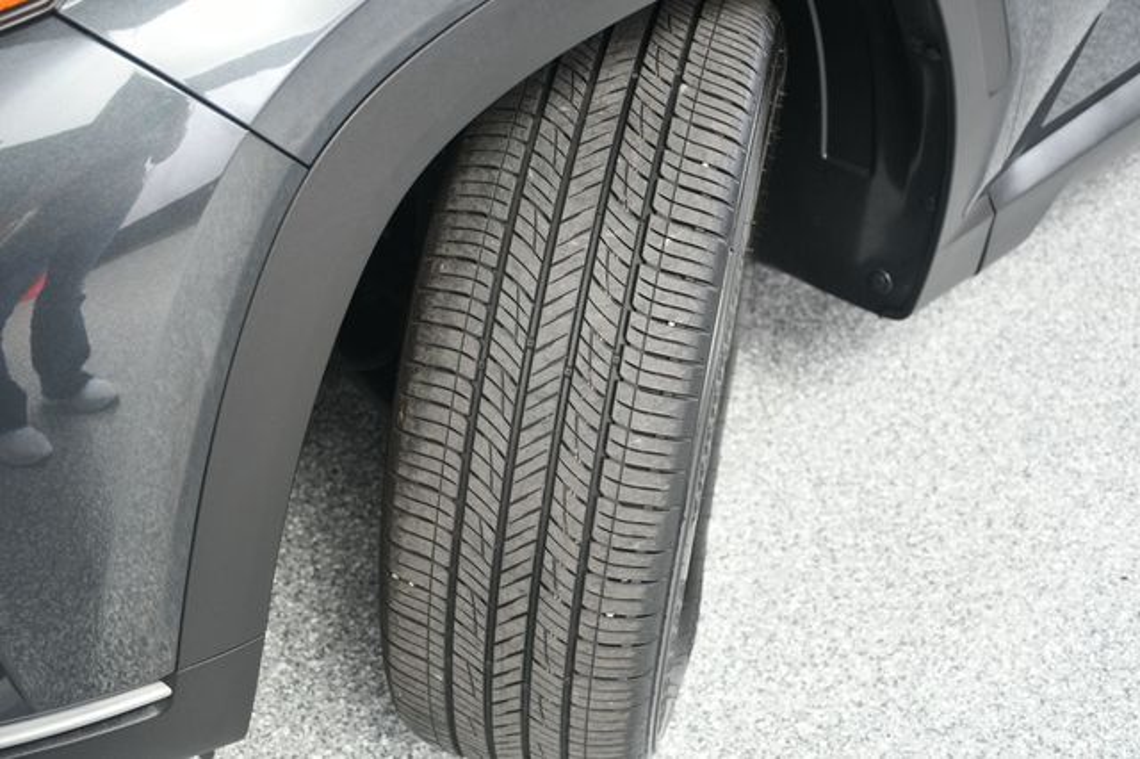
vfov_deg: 28.0
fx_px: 1519
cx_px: 570
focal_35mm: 48
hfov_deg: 41.1
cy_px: 380
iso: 100
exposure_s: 1/160
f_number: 4.5
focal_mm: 32
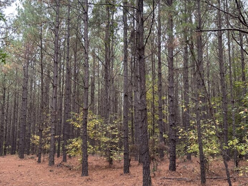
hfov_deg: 52.6
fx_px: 251
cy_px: 102
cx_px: 115
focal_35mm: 35
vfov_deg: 40.7
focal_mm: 6.86
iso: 100
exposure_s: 1/143
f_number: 1.78
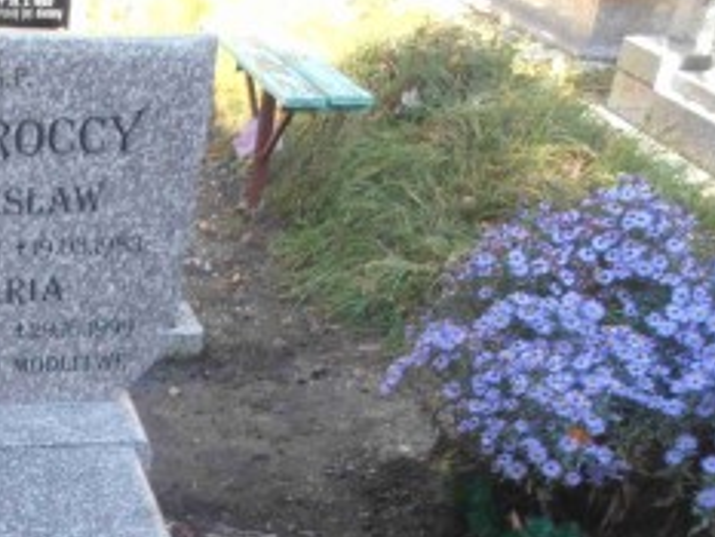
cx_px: -86
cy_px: 709
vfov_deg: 20.3
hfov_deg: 26.8
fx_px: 1364
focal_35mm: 66
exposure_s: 1/80
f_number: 3
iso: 80
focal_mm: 4.2
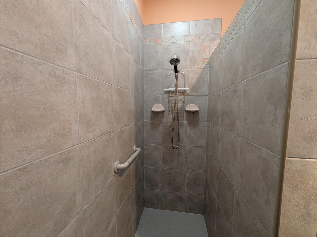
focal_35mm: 14
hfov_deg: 102.1
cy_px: 118
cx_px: 158
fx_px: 128
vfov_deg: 85.7
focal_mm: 1.83
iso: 179
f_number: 2.2
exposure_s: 1/40
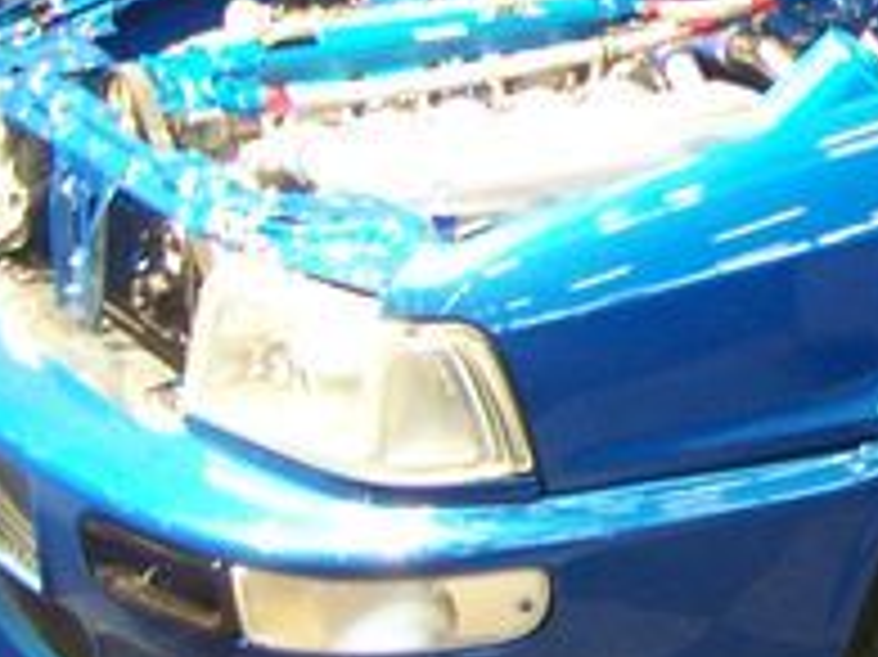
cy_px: 2
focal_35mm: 125
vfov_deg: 11.7
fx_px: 3169
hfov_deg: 14.7
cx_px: 1328
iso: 160
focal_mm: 6.3
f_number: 2.8
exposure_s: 1/10
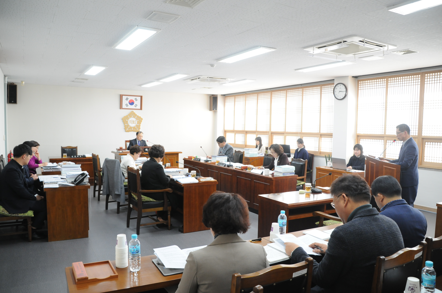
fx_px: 331
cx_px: 221
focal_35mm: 27
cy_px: 146
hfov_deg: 67.4
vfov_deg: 47.8
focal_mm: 18
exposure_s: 1/60
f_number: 4
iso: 800
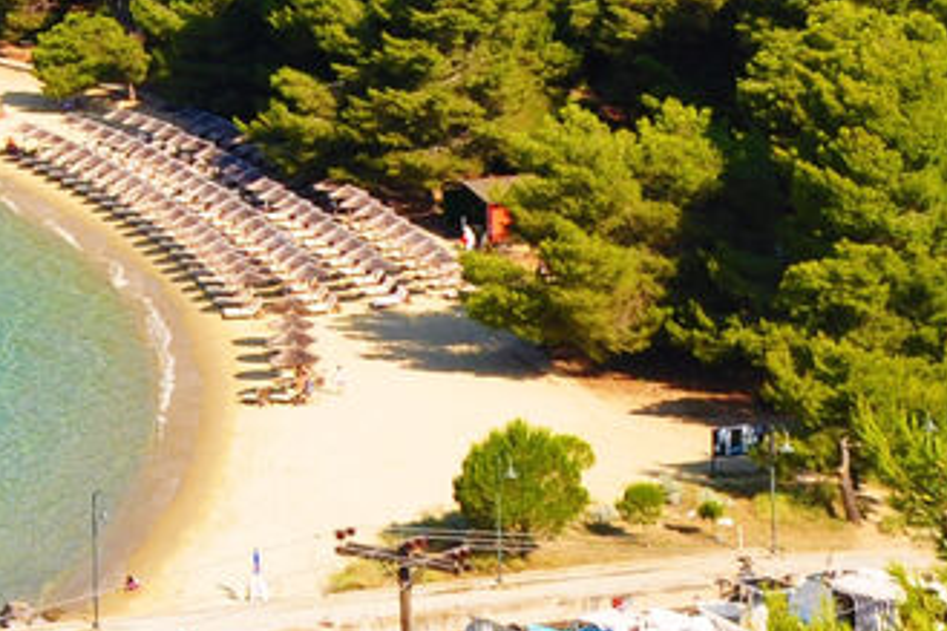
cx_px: -547
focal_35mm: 163
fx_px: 4285
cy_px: -594
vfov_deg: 8.1
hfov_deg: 11.9
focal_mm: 22
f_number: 10
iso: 200
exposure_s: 1/250
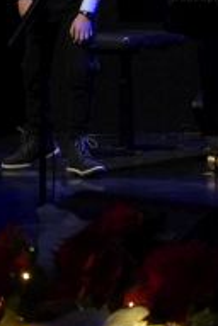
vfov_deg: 5.3
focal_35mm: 387
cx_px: 133
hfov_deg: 3.6
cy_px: -170
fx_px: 3515
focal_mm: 50
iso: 1600
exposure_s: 1/125
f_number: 3.2
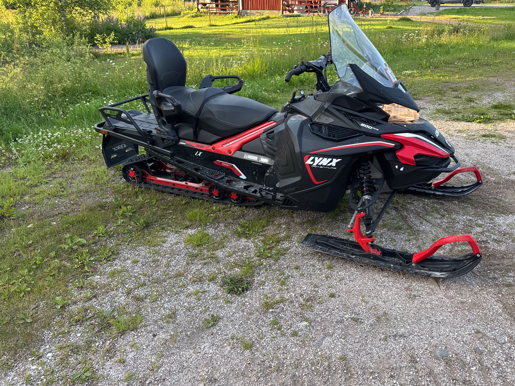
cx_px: 288
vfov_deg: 51.3
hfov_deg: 65.1
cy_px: 178
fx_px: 402
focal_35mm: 27
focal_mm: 6.76
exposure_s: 1/241
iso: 64
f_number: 1.78
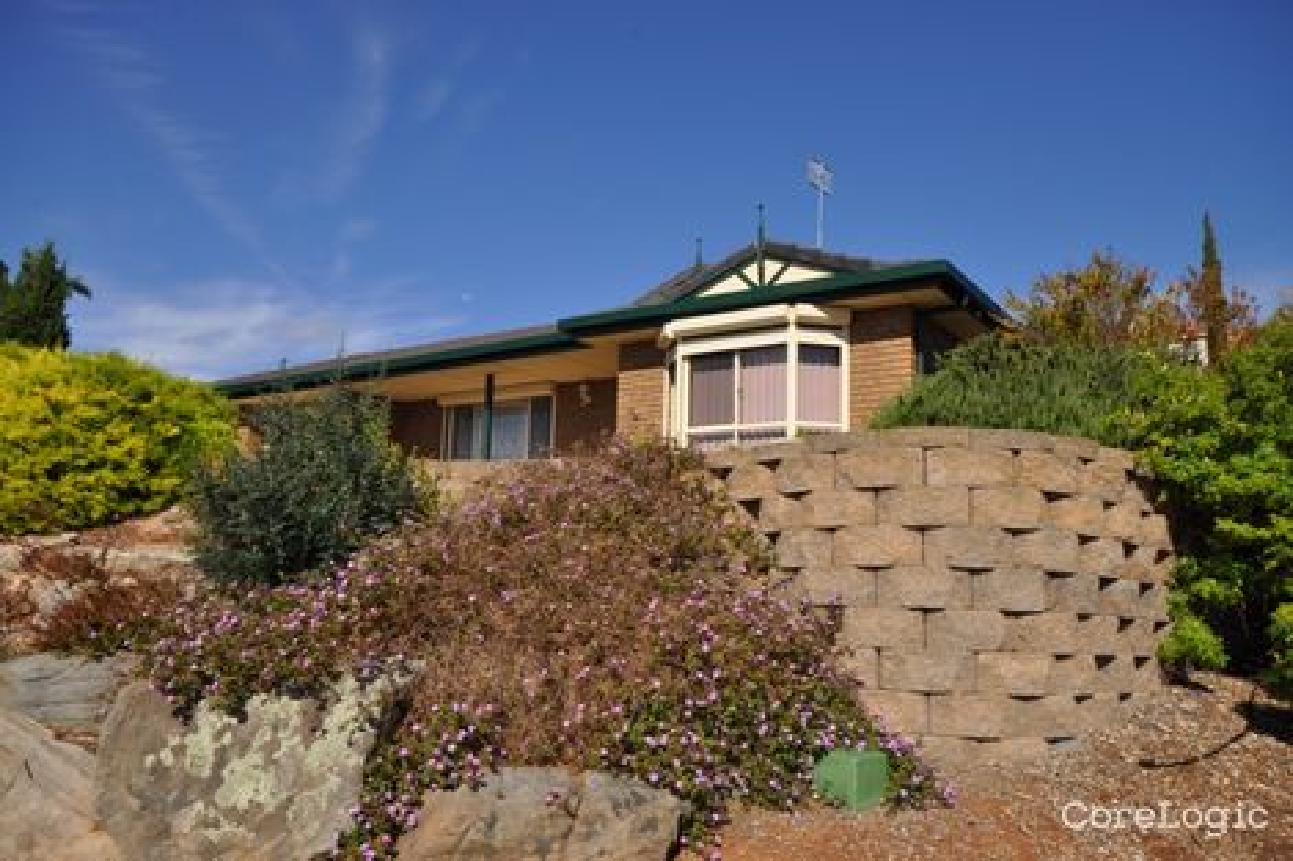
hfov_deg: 61.9
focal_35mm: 30
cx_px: 646
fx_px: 1077
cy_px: 430
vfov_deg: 43.6
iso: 200
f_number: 16
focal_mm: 20
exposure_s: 1/200
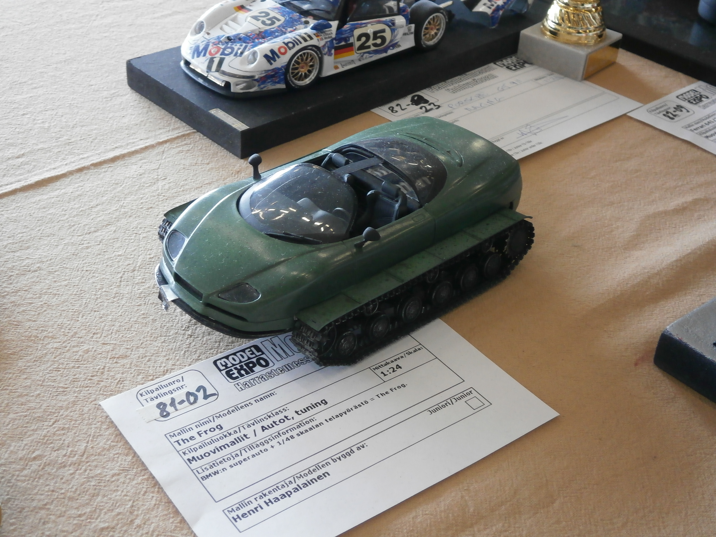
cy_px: 268
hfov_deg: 40.4
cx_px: 358
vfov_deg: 30.9
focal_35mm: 47
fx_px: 972
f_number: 3.4
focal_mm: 8.3
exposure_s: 1/30
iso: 200
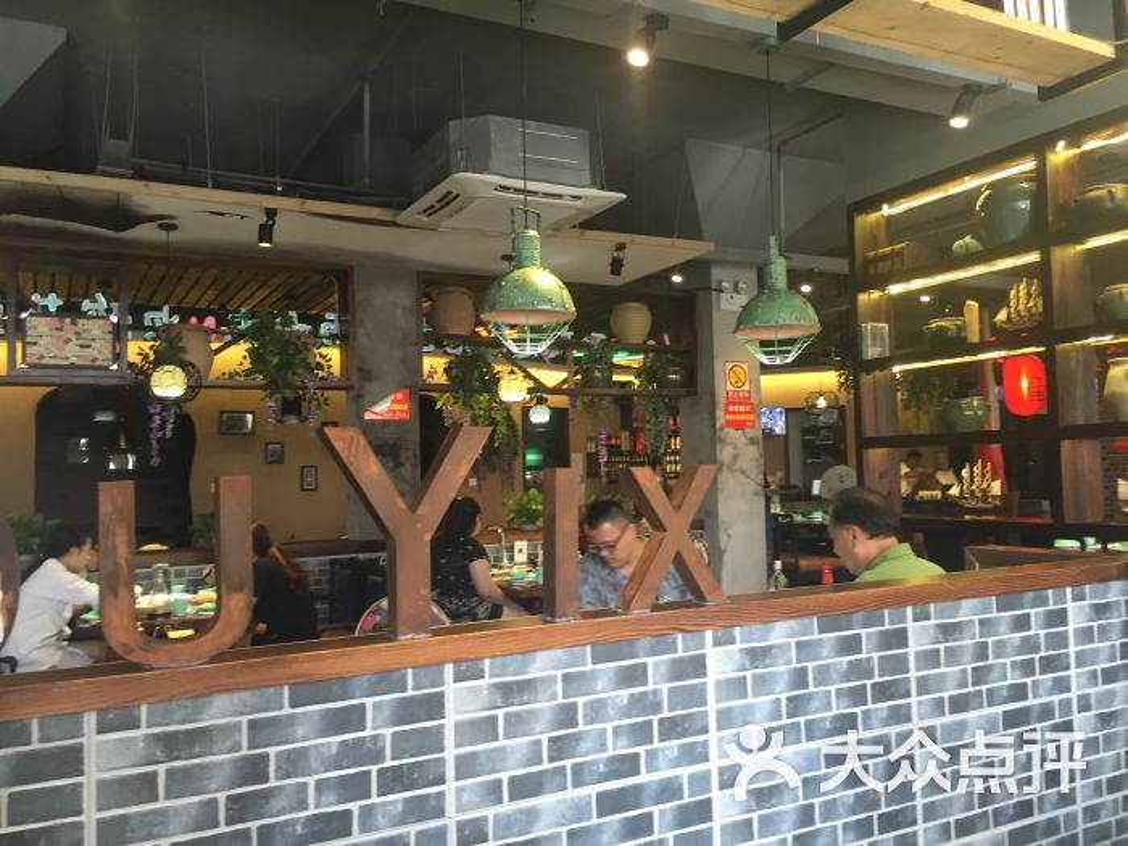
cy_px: 423
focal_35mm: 29
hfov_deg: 61.7
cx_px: 564
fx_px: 945
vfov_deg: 48.2
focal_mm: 4.15
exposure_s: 1/33
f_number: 2.2
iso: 100
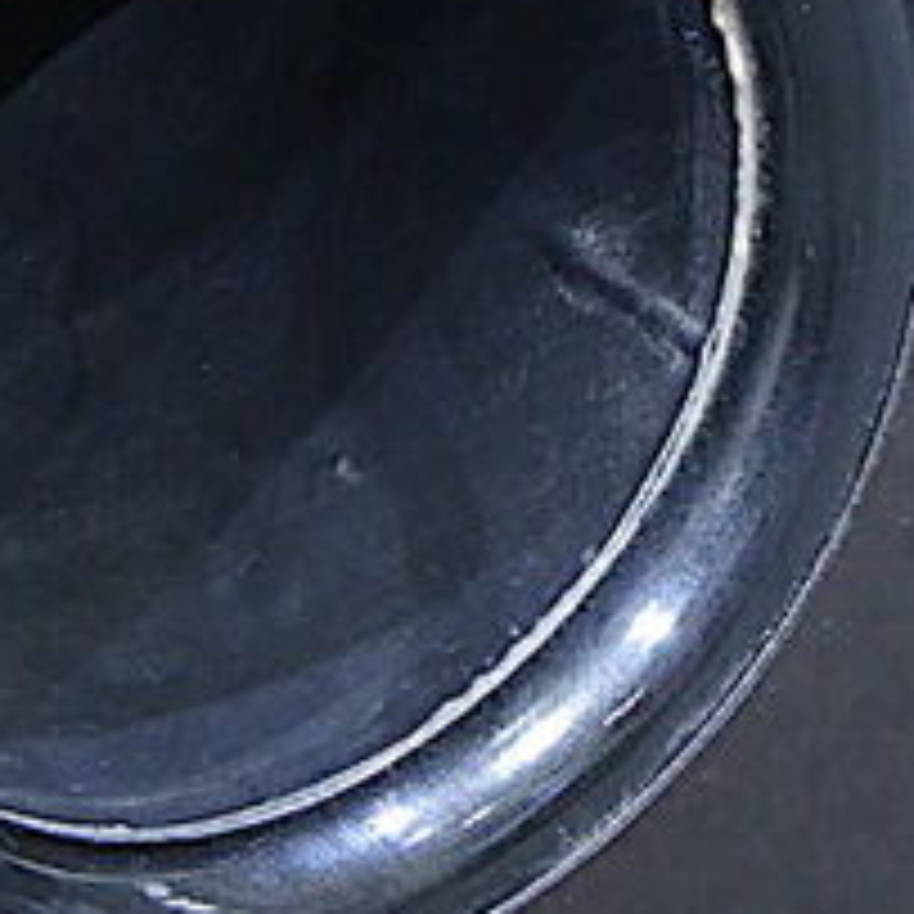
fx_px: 14339
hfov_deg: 3.7
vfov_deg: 3.6
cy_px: 221
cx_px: 671
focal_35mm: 480
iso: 200
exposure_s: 1.3
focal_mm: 20.6
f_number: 5.1
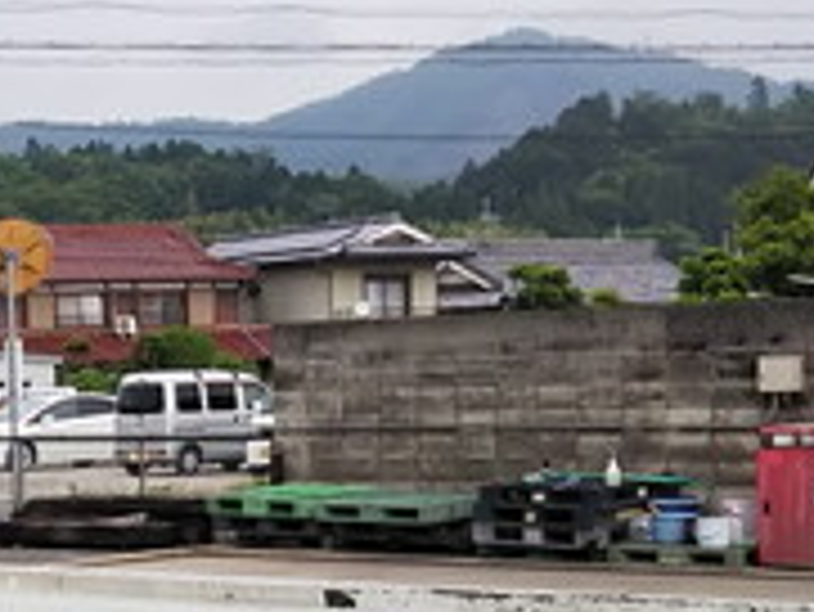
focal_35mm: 106
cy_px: 684
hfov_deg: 18.0
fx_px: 2494
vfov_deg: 13.7
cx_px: -18
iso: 20
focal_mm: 4
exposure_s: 1/296
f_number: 2.2
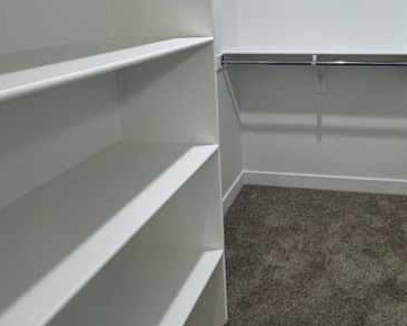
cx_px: 304
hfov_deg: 57.5
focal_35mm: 29
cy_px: 27
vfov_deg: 45.0
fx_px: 350
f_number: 2.2
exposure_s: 1/120
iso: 200
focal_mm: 2.22
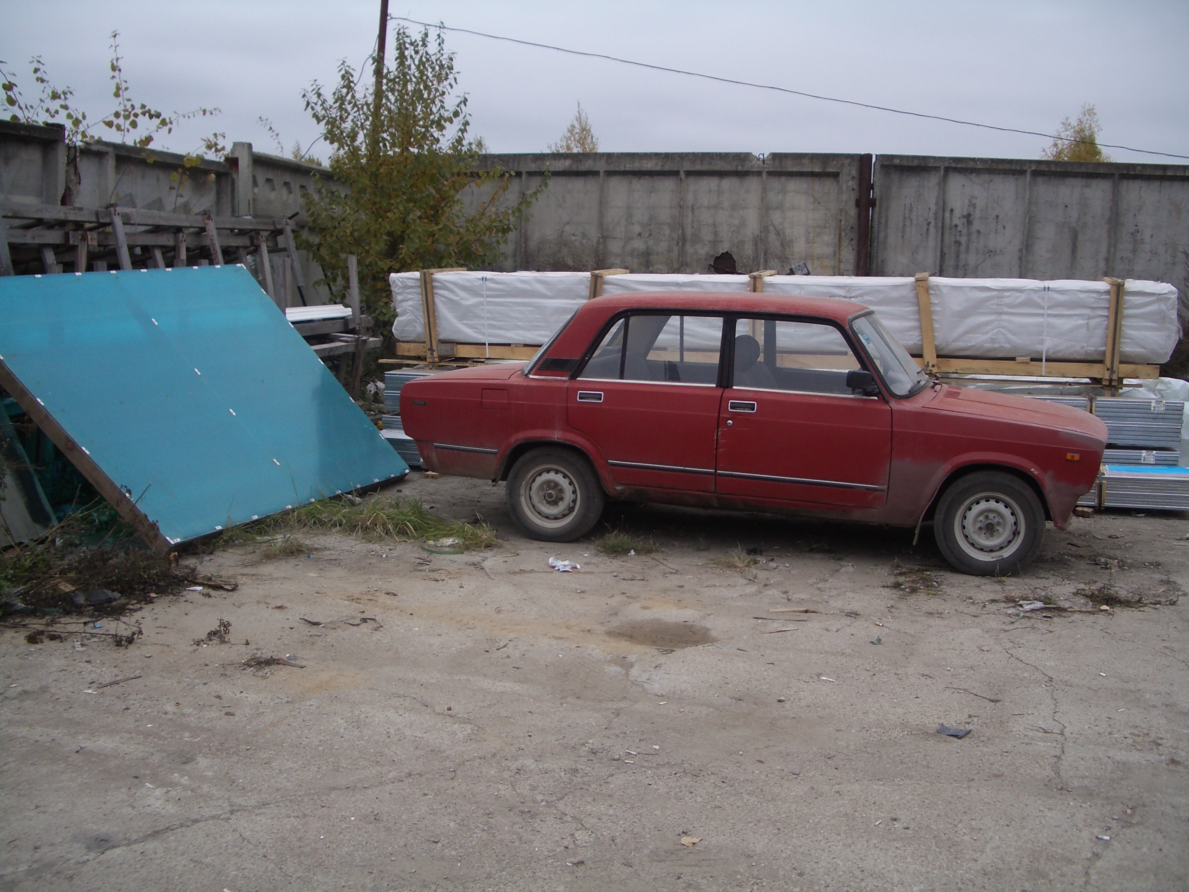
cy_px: 446
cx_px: 594
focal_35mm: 35
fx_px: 1202
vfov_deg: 40.7
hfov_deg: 52.6
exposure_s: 1/160
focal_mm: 5.8
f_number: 2.6
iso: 80
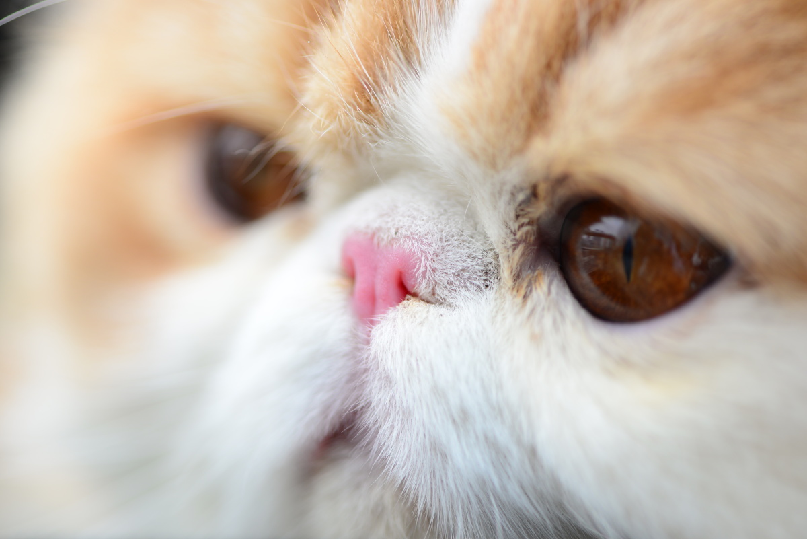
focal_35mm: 105
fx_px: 2354
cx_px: 404
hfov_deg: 19.4
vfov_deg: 13.1
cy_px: 270
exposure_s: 1/400
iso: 200
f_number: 4
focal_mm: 105
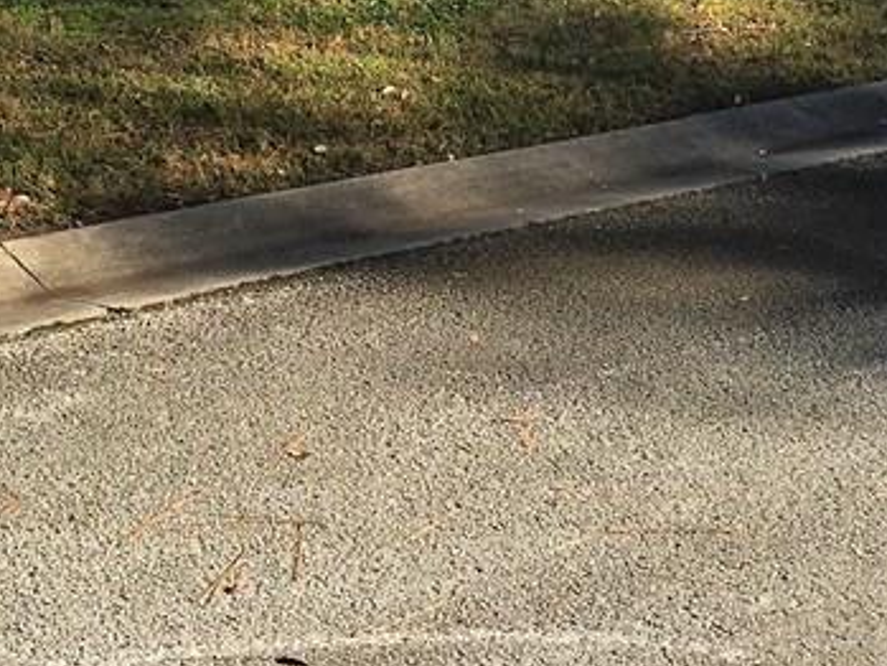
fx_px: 2179
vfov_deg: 16.6
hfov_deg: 22.8
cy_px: -139
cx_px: 222
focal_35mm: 85
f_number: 2.2
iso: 32
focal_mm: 4.15
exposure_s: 1/1014
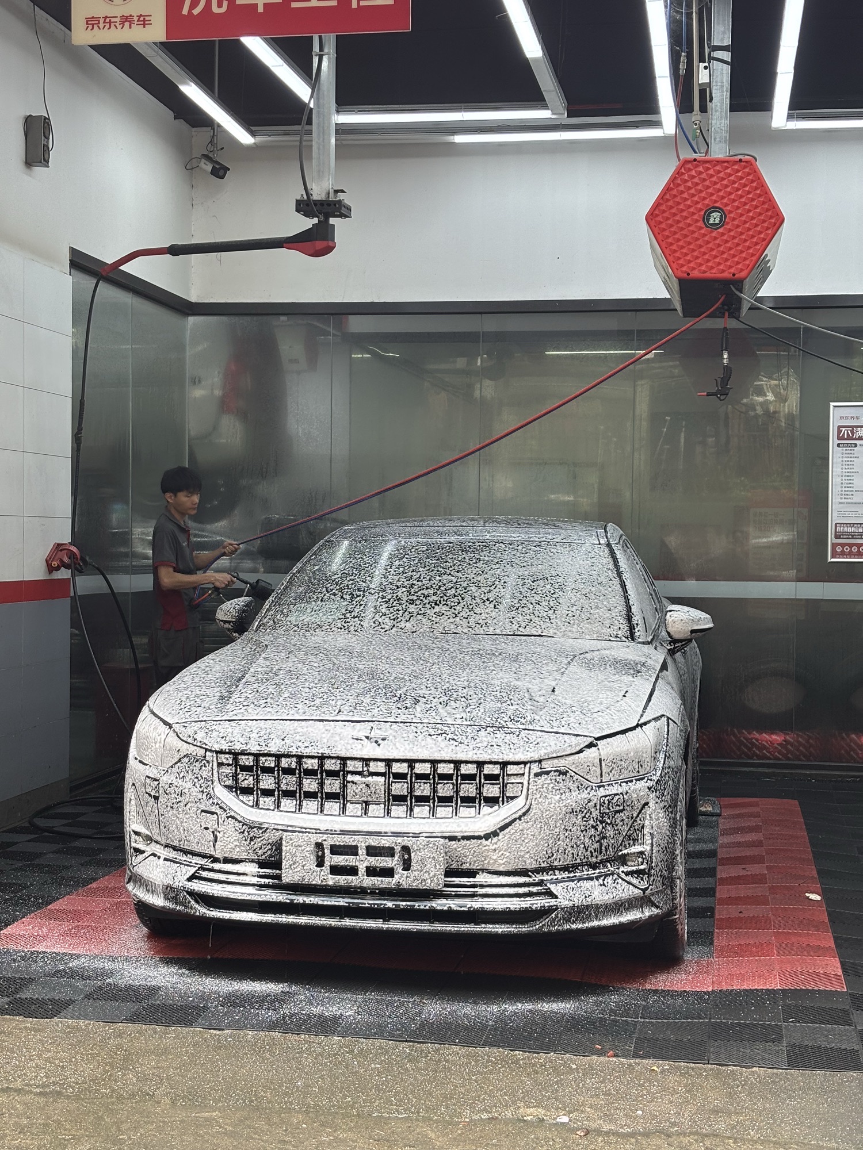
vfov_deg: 36.8
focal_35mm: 52
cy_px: 575
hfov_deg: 28.0
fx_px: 1729
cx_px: 432
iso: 32
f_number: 1.6
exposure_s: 1/182
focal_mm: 5.96
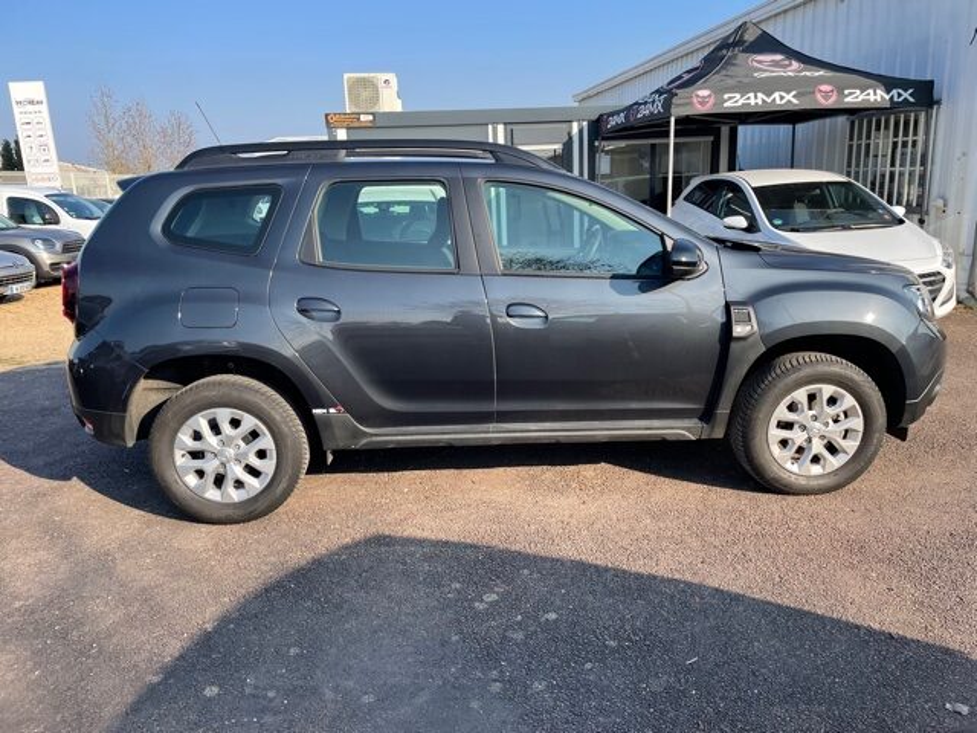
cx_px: 488
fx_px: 734
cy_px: 366
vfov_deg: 53.1
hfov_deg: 67.3
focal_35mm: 26
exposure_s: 1/1453
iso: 32
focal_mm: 4.2
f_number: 1.6
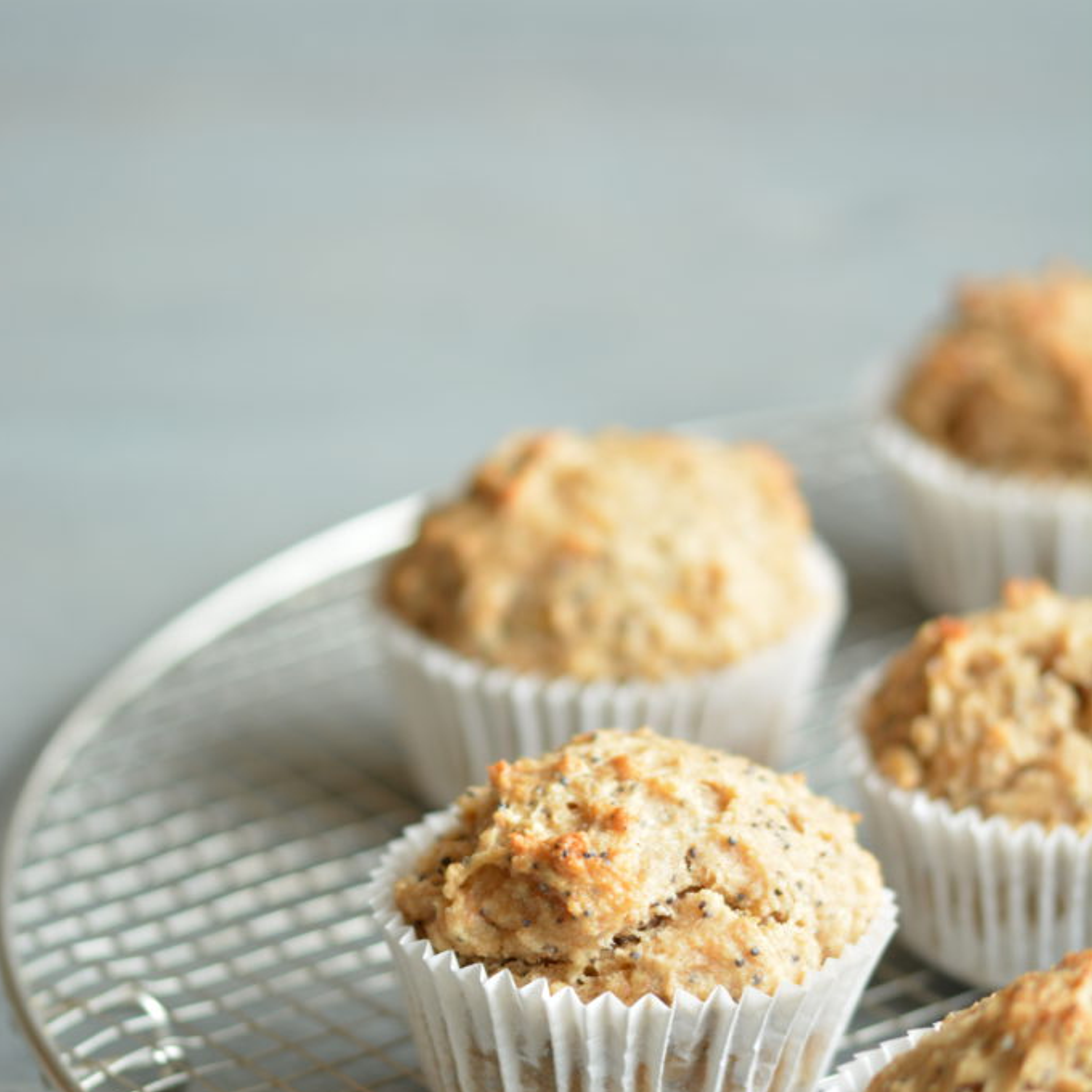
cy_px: 663
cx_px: 545
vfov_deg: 8.7
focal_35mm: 202
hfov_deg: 8.7
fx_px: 7197
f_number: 3.2
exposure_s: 1/30
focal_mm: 105
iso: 200
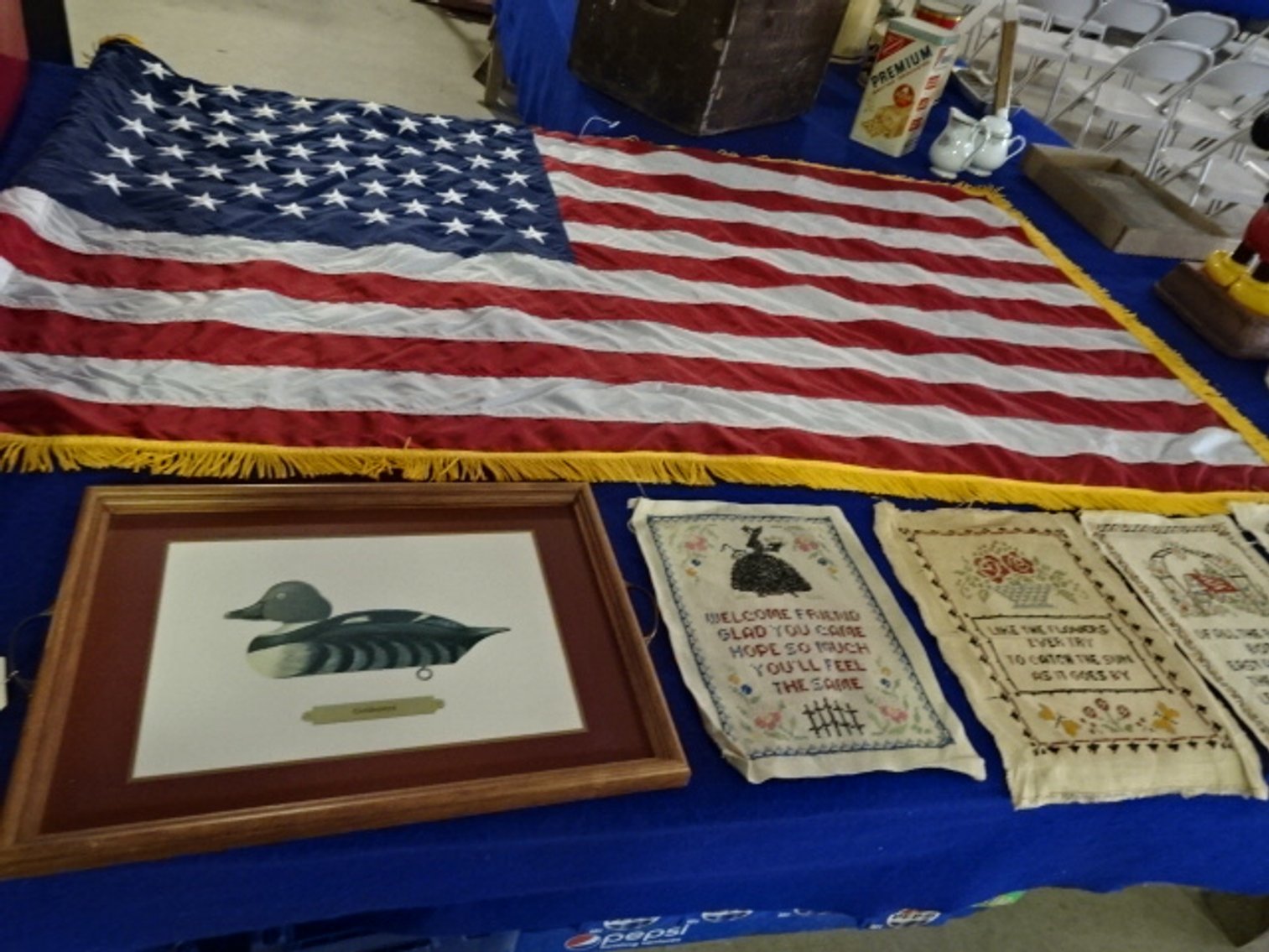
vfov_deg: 56.8
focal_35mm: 24
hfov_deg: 71.6
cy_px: 476
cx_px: 634
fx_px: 880
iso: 640
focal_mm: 4.1
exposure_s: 1/30
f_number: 3.5
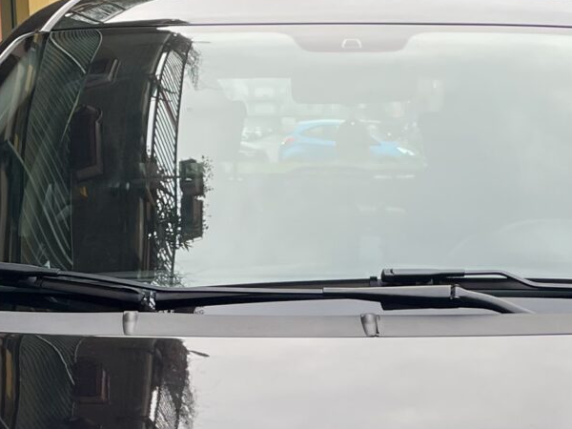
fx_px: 1834
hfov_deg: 17.7
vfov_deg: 12.7
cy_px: 614
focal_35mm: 111
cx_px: 400
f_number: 1.6
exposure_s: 1/121
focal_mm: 4.2
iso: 40
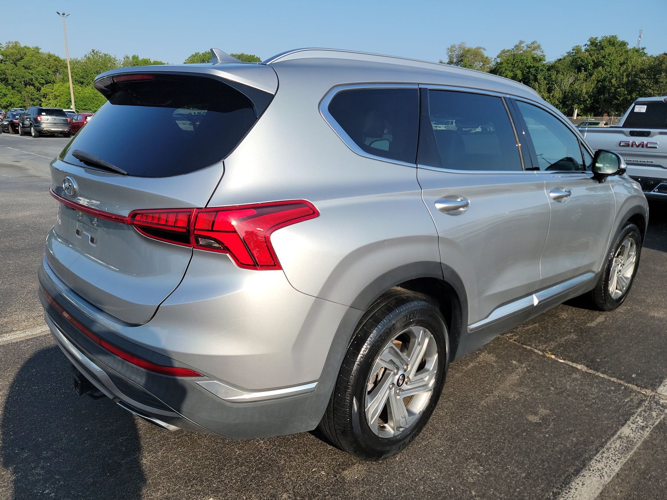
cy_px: 251
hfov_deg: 69.4
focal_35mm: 25
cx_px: 323
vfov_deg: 54.9
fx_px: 482
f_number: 1.8
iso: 50
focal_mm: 6.7
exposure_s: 1/680
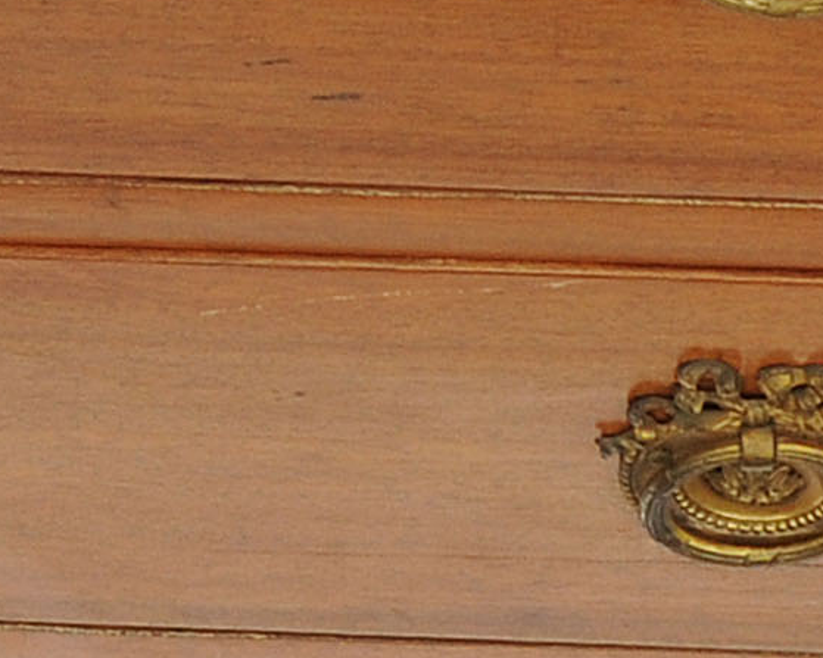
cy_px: -623
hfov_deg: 7.3
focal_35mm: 259
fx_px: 6308
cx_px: -583
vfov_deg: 5.8
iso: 250
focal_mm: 24
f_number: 6.3
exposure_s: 1/200
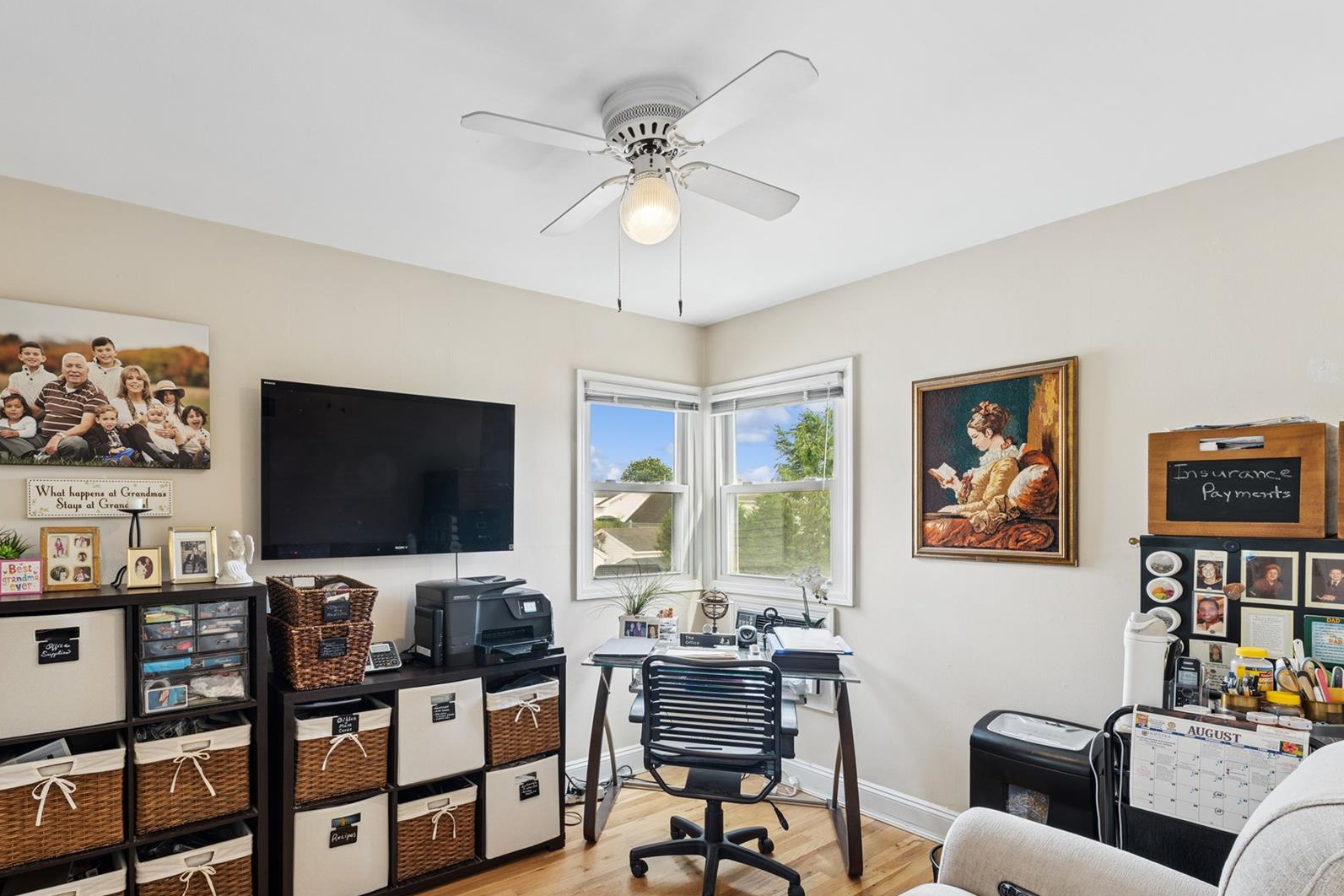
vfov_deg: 67.1
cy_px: 512
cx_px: 561
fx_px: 672
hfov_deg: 89.2
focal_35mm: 18
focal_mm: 14
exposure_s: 1/1.25
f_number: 11
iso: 100
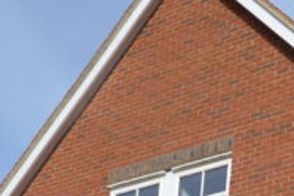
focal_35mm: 89
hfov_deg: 19.8
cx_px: 437
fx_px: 729
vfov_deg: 12.6
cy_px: 439
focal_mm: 11.5
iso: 100
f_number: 8
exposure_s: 1/250
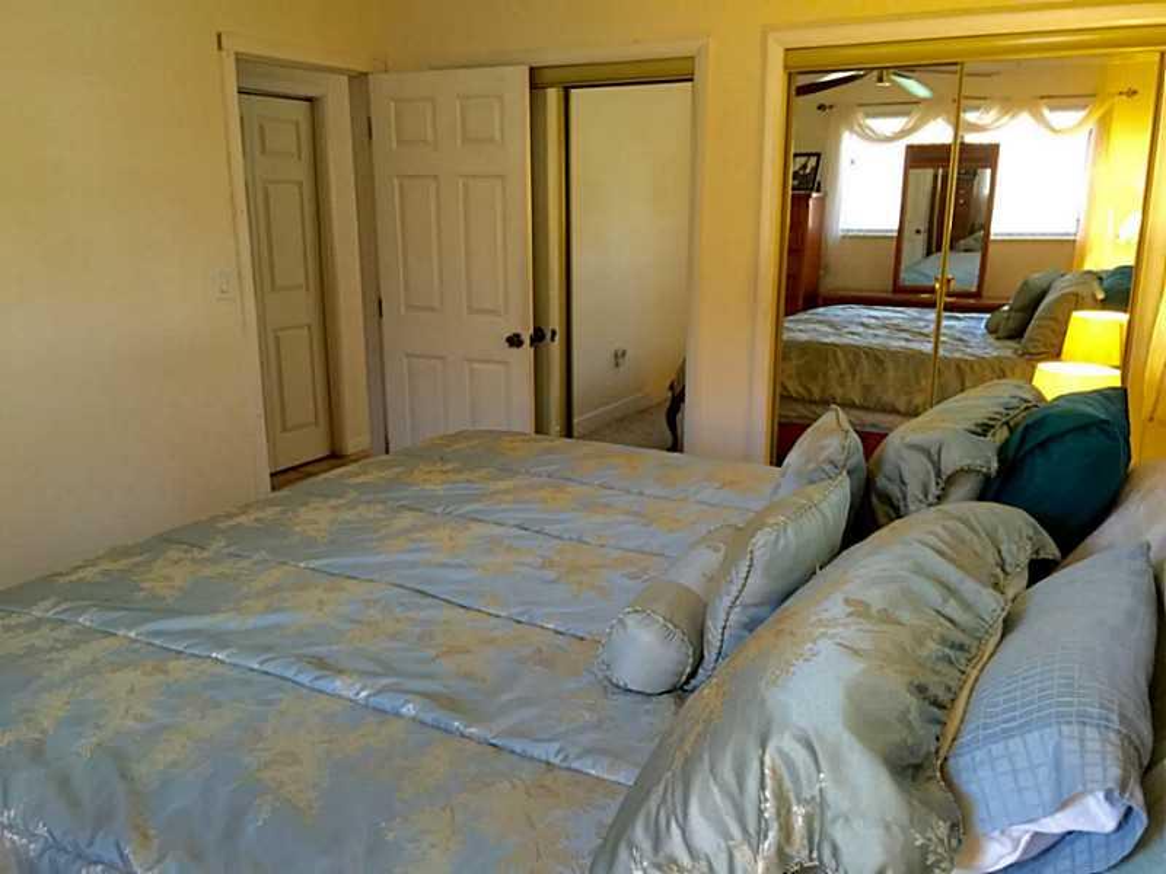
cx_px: 583
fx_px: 977
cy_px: 437
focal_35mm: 29
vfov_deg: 48.2
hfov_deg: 61.7
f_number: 2.2
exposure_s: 1/15
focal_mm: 4.15
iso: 125
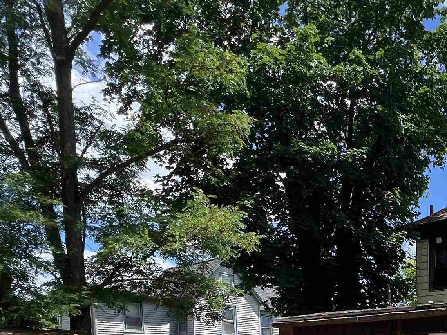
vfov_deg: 33.0
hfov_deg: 43.1
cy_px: 407
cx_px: 471
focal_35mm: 35
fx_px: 452
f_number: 1.8
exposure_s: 1/896
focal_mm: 1.57
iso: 32
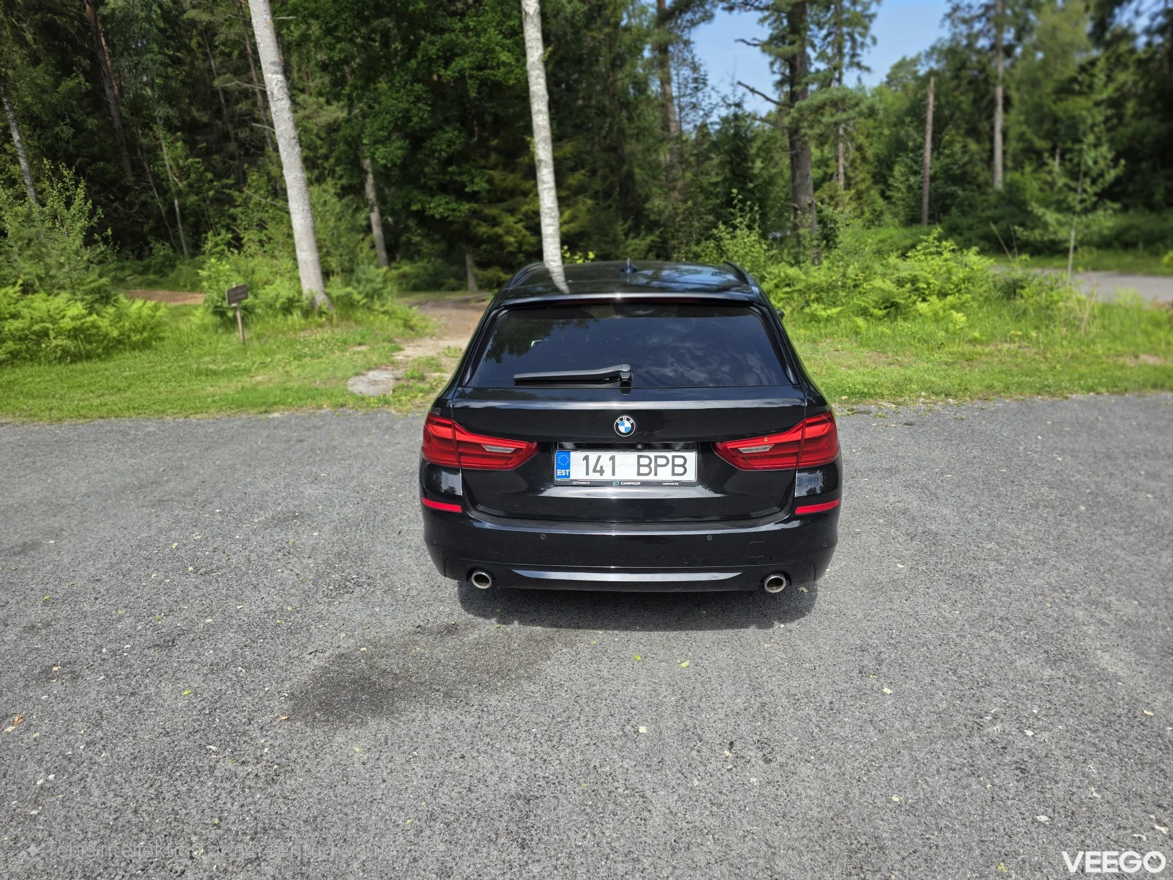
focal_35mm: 23
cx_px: 586
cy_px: 440
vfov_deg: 58.9
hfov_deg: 73.9
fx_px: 779
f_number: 1.7
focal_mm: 6.3
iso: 80
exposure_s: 1/2500
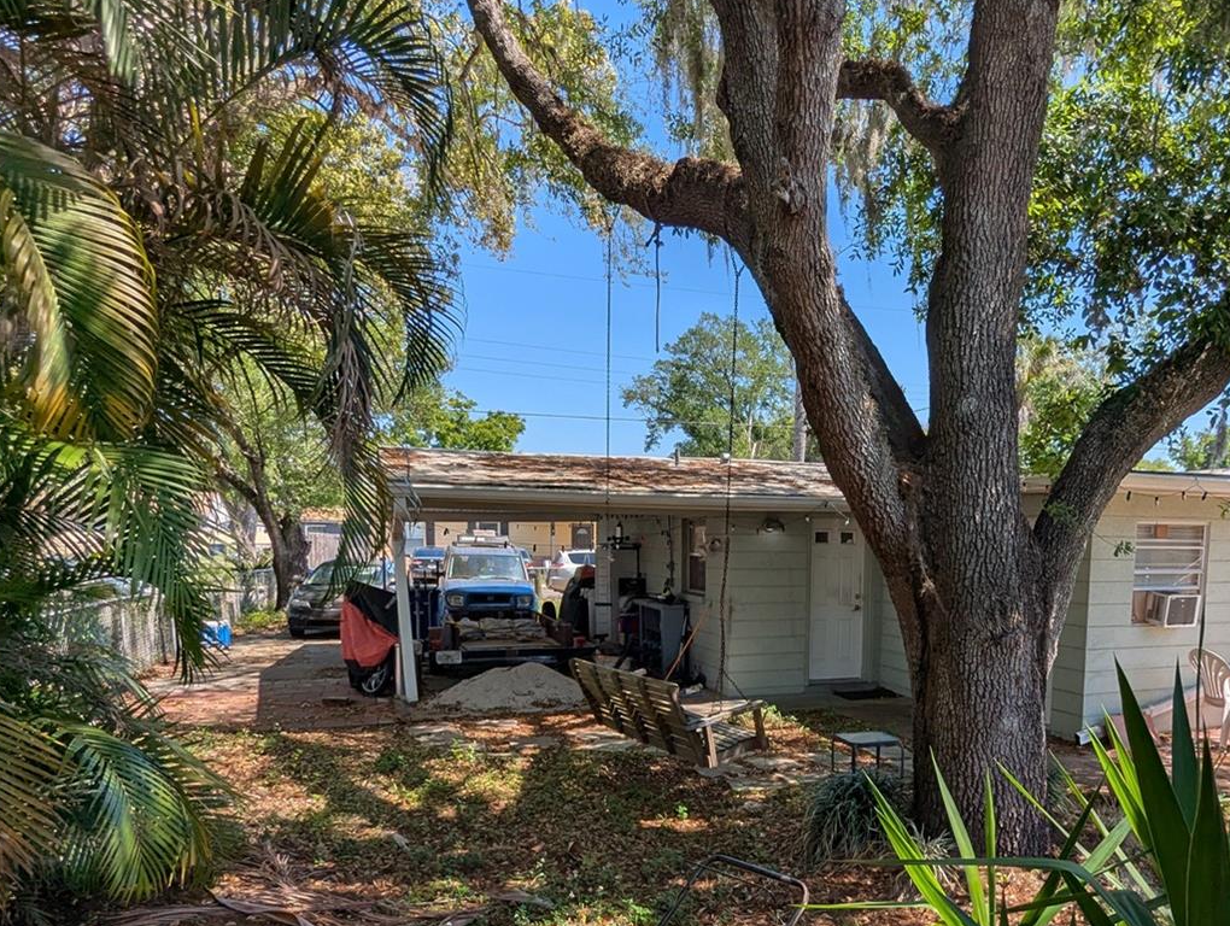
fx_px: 890
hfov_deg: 68.2
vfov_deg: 53.7
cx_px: 773
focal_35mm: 25
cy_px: 631
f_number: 2.2
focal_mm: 2.35
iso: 50
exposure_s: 1/1199
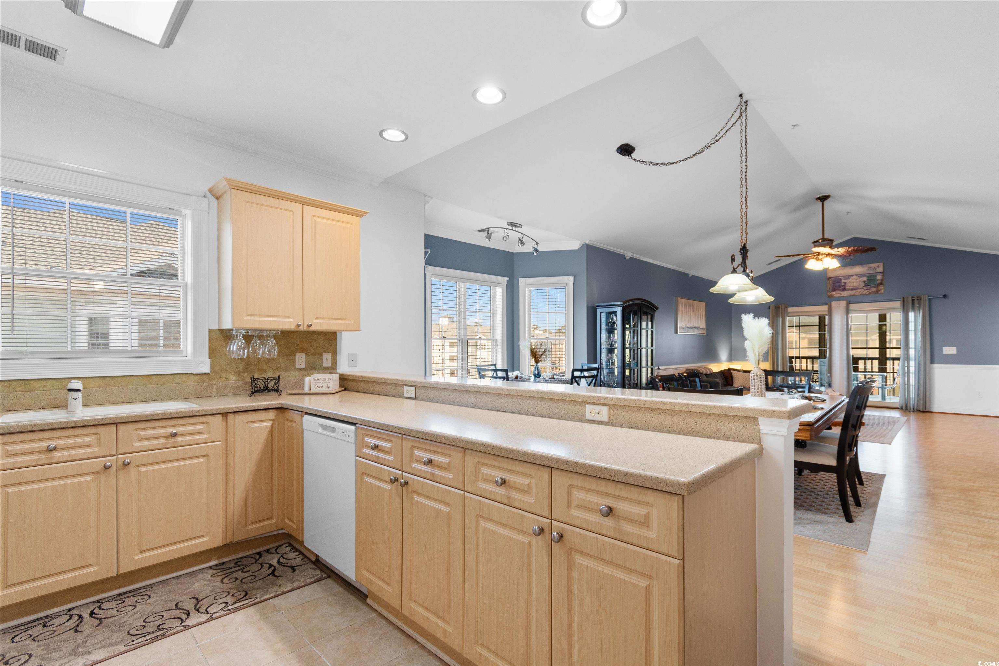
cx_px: 500
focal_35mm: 15
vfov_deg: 77.3
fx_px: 416
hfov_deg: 100.4
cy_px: 333
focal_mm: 10
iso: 100
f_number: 4.5
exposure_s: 1/2
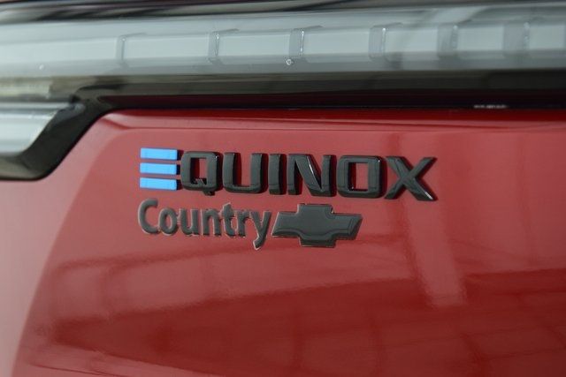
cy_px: 188
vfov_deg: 13.0
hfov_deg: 19.5
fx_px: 1651
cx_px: 283
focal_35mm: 105
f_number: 4.5
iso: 1600
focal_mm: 70
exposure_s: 1/30
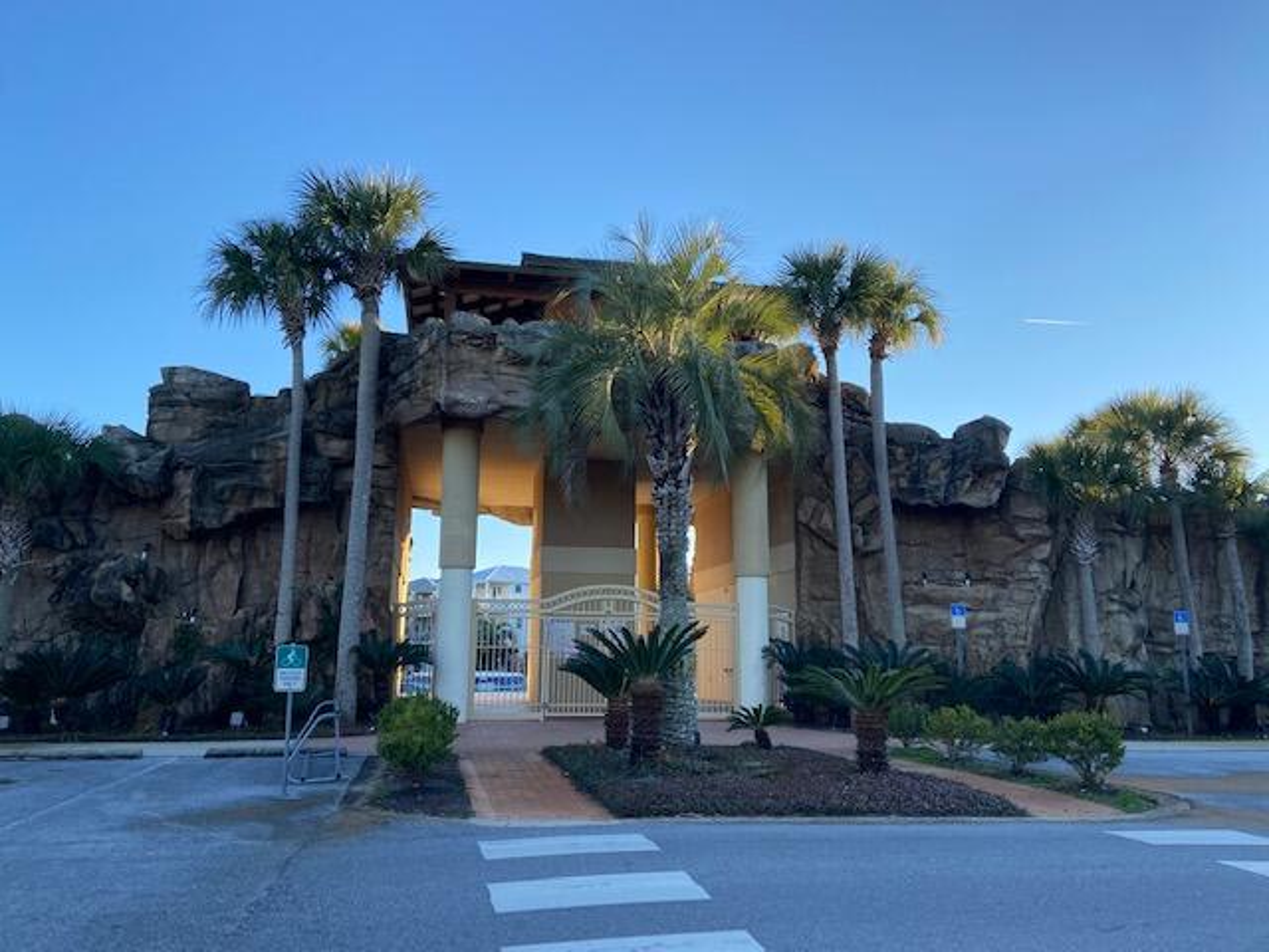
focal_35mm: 26
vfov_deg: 53.1
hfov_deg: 67.3
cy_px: 476
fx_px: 953
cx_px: 634
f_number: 1.8
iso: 32
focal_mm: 4.25
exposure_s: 1/810
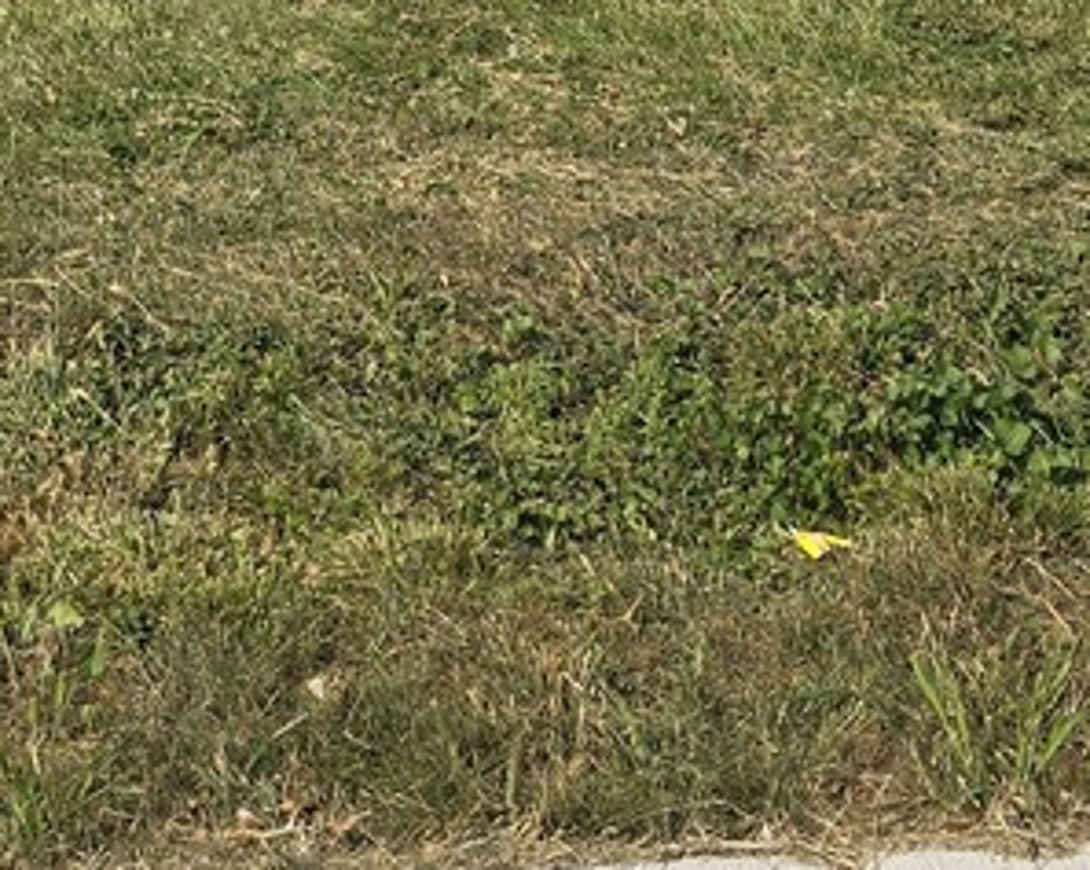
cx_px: 268
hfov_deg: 17.5
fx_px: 3513
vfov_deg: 12.1
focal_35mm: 109
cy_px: -1006
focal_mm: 6.3
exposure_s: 1/728
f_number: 1.7
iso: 12
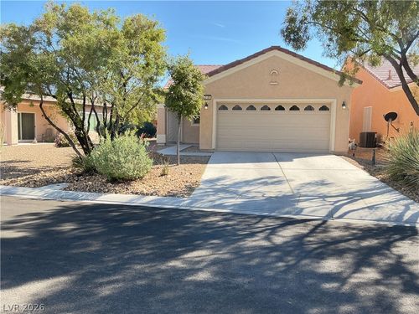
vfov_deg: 48.2
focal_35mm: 29
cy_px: 157
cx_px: 210
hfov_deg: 61.7
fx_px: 351
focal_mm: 3
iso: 25
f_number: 1.8
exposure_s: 1/620
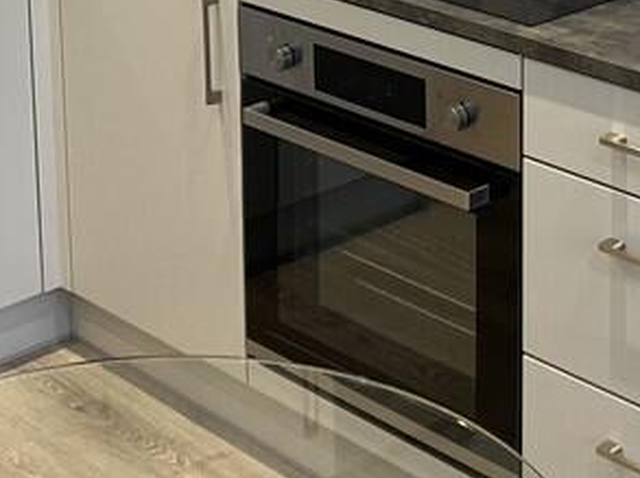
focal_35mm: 98
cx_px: 382
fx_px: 1810
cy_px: -148
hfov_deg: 20.0
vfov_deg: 14.4
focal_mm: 3.99
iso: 64
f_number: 1.8
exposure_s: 1/50
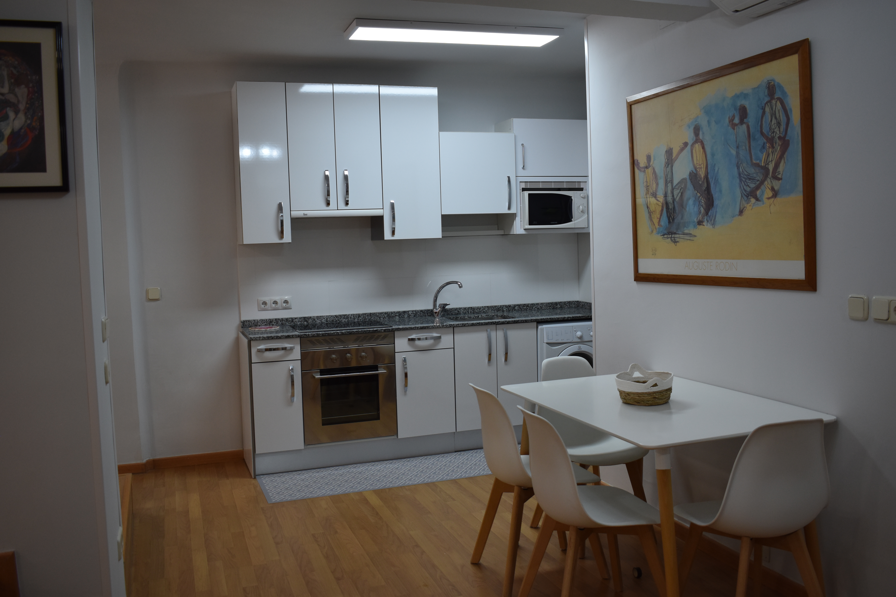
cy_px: 298
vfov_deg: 41.7
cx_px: 448
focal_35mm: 32
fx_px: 784
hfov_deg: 59.5
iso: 400
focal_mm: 21
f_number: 5
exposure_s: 1/100
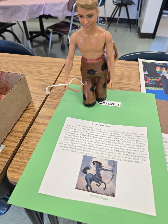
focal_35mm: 23
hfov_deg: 58.9
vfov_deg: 73.9
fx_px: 149
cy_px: 112
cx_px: 84
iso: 200
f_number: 1.7
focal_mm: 6.3
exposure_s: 1/120
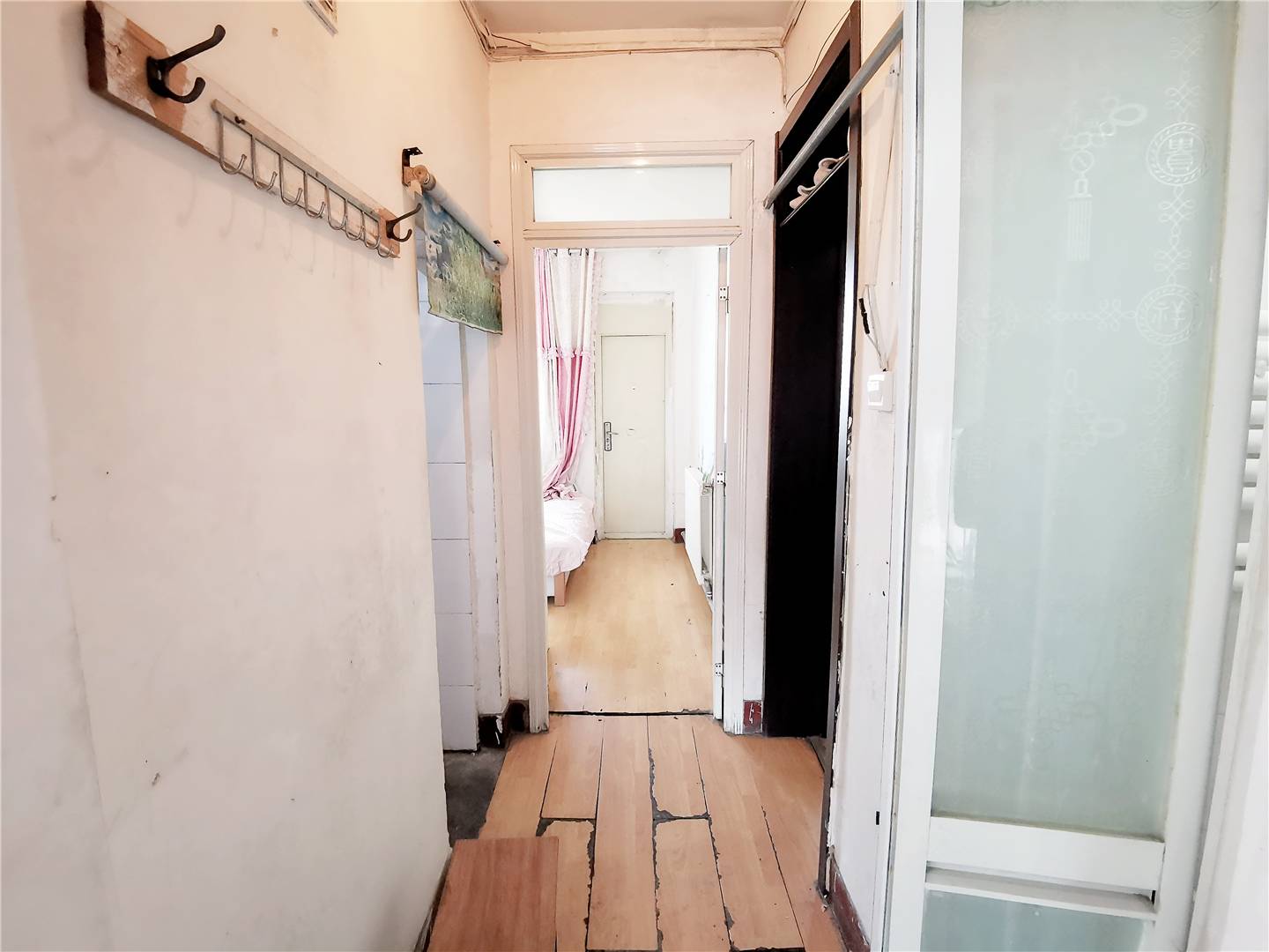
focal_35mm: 17
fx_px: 623
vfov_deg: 74.7
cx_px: 634
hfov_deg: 91.0
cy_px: 476
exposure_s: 1/33.3
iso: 800
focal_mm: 2.26
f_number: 2.2
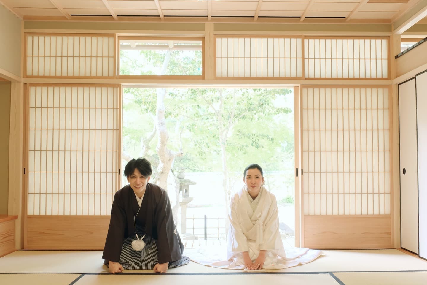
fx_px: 391
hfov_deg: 57.2
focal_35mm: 33
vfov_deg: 40.0
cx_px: 214
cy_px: 142
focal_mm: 22
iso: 3200
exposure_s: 1/60
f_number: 5
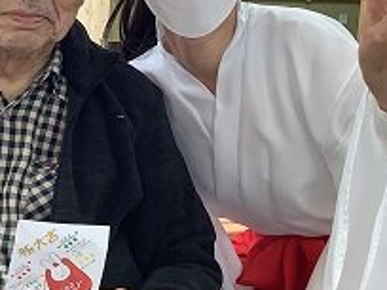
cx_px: 112
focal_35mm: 76
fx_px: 850
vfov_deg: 19.2
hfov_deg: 25.4
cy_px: 71
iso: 64
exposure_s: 1/60
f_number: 2.4
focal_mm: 3.3
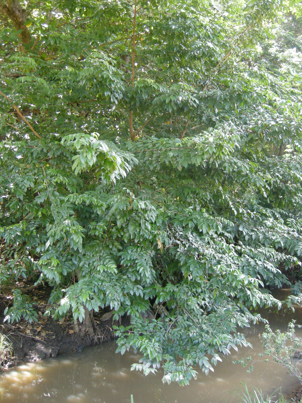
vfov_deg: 52.6
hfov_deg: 40.7
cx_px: 151
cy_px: 202
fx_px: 407
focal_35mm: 35
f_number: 2.7
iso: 225
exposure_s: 1/62
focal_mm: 7.5
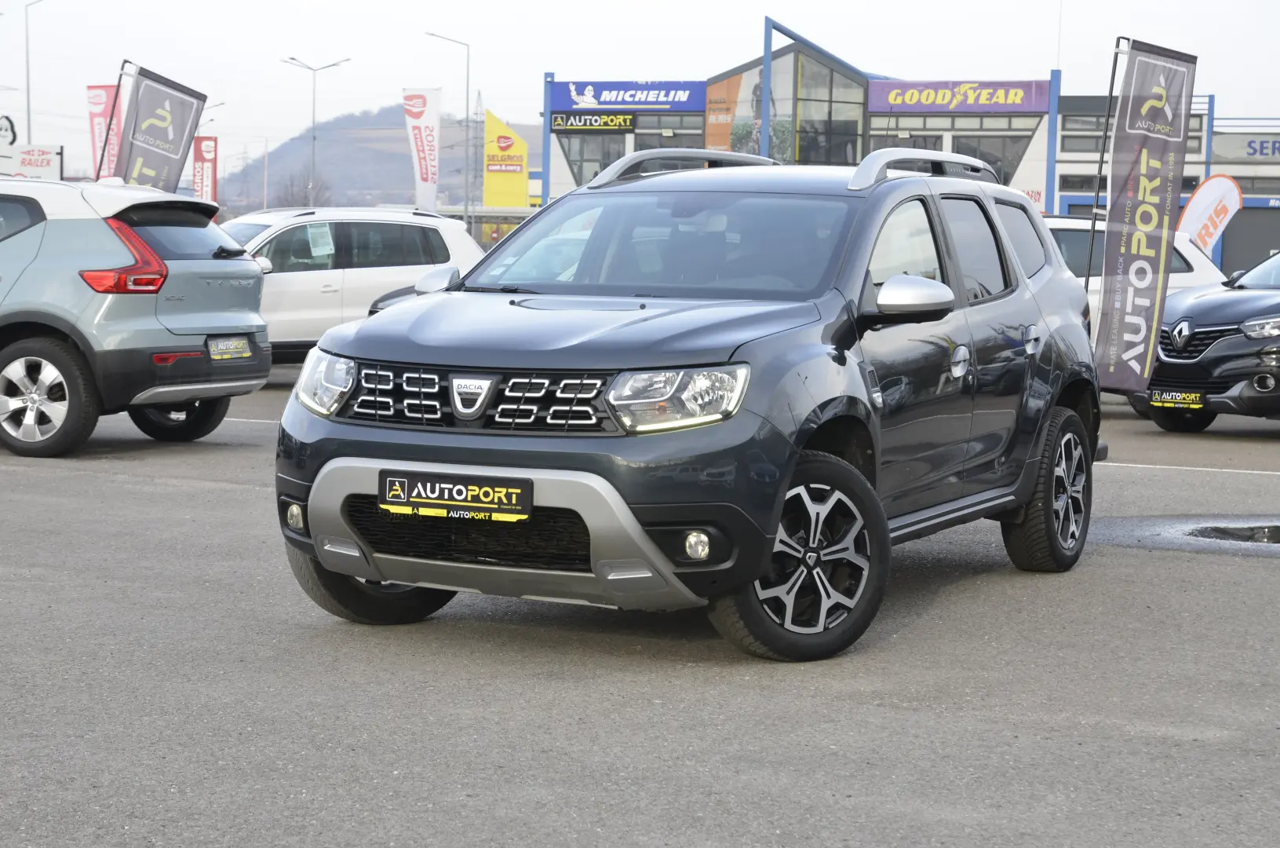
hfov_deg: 27.0
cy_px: 424
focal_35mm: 75
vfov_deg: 18.1
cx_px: 640
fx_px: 2661
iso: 200
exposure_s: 1/125
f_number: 5.6
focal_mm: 50
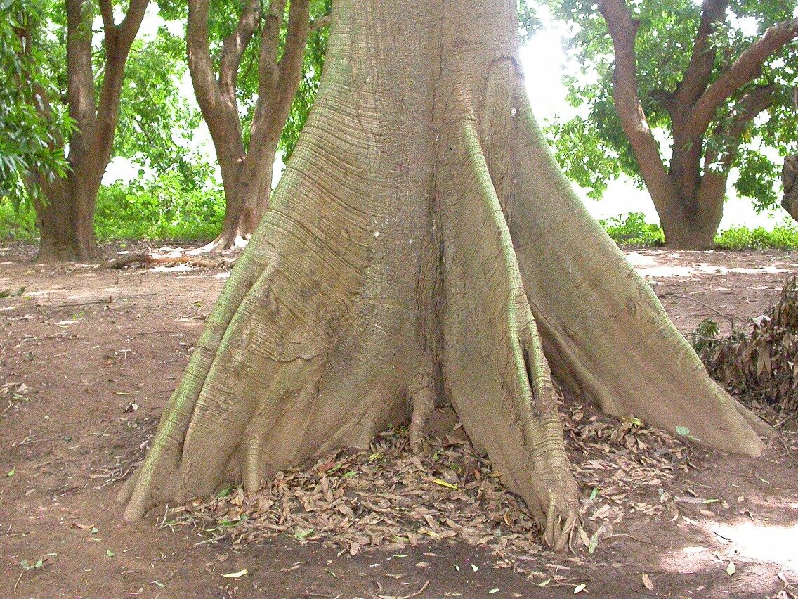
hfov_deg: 49.0
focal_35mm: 38
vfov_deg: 37.7
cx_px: 399
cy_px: 300
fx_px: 876
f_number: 3.7
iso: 800
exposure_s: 1/101
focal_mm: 7.85
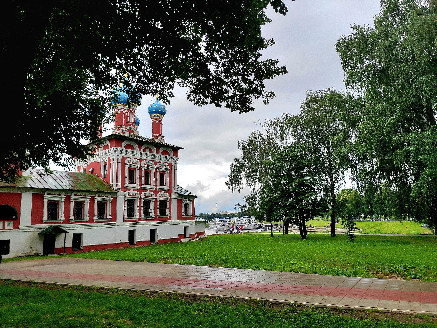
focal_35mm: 26
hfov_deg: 67.3
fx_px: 328
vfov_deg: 53.1
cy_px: 164
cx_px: 218
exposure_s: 1/2000
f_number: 1.75
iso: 112
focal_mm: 4.77
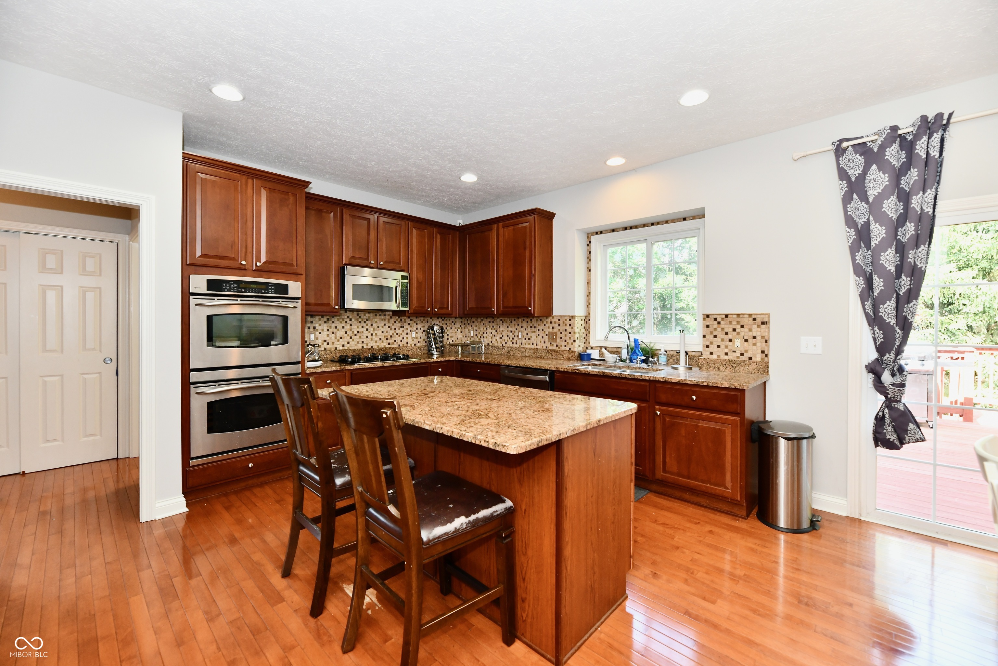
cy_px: 333
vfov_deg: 81.2
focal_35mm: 14
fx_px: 388
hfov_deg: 104.3
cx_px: 499
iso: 640
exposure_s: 1/60
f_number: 6.3
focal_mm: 14
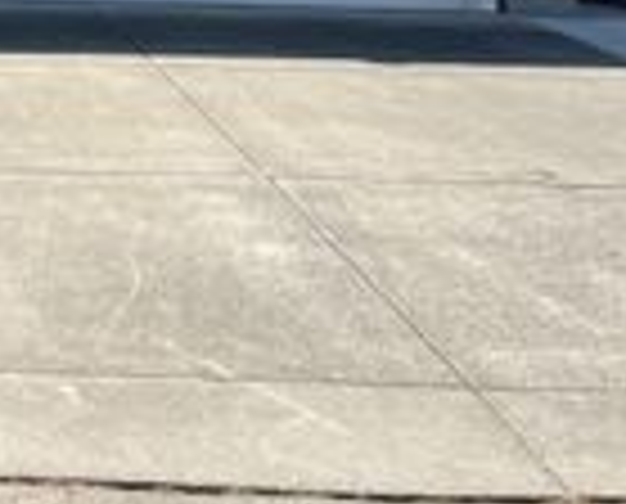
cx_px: -437
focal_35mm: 91
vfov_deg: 15.9
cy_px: -196
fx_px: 1691
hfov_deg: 17.7
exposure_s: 1/3571
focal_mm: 5.7
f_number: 1.5
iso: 50
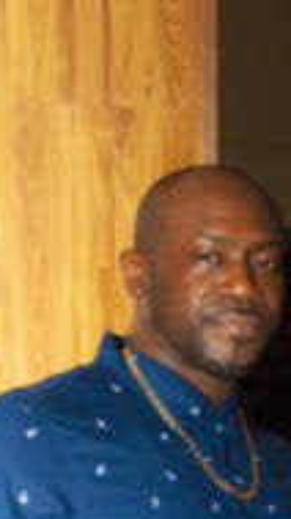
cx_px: 268
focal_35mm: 100
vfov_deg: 19.9
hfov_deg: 12.0
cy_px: 643
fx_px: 1375
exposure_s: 1/60
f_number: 4
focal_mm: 24
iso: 200
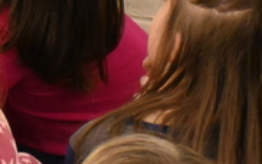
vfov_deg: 4.3
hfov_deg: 6.6
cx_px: -345
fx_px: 2150
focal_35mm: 301
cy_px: -205
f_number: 7.1
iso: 6400
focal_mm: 35
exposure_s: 1/100
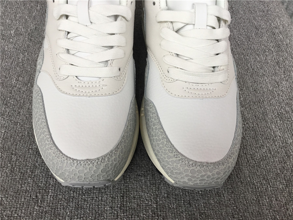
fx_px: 262
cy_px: 110
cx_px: 146
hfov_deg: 58.4
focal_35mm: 31
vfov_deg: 45.4
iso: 40
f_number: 2.4
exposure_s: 1/100
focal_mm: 3.3
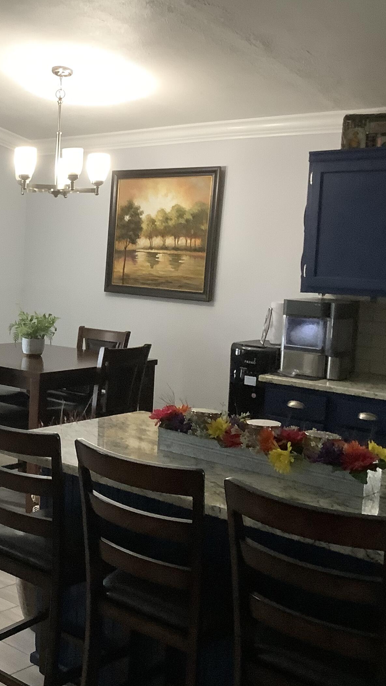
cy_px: 326
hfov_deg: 23.3
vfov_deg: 42.9
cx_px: -43
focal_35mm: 48
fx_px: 874
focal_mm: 3.3
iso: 250
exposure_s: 1/60
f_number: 2.4
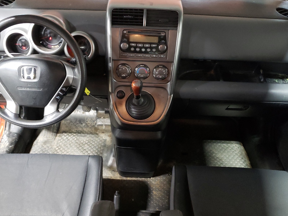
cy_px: 114
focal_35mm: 33
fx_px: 274
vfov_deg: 42.9
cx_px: 129
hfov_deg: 55.3
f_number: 1.5
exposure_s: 1/24
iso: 389
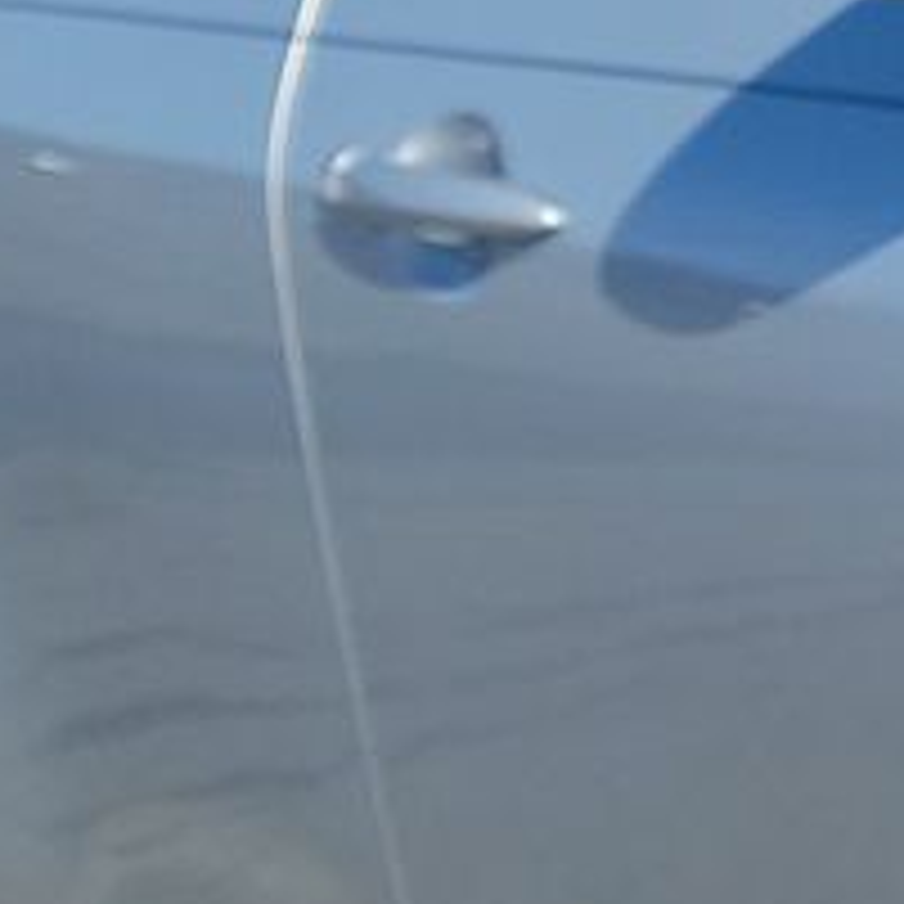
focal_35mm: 169
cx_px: 2609
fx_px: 4993
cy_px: 504
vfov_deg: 10.3
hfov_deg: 8.7
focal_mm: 6.7
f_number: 1.8
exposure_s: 1/1090
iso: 50
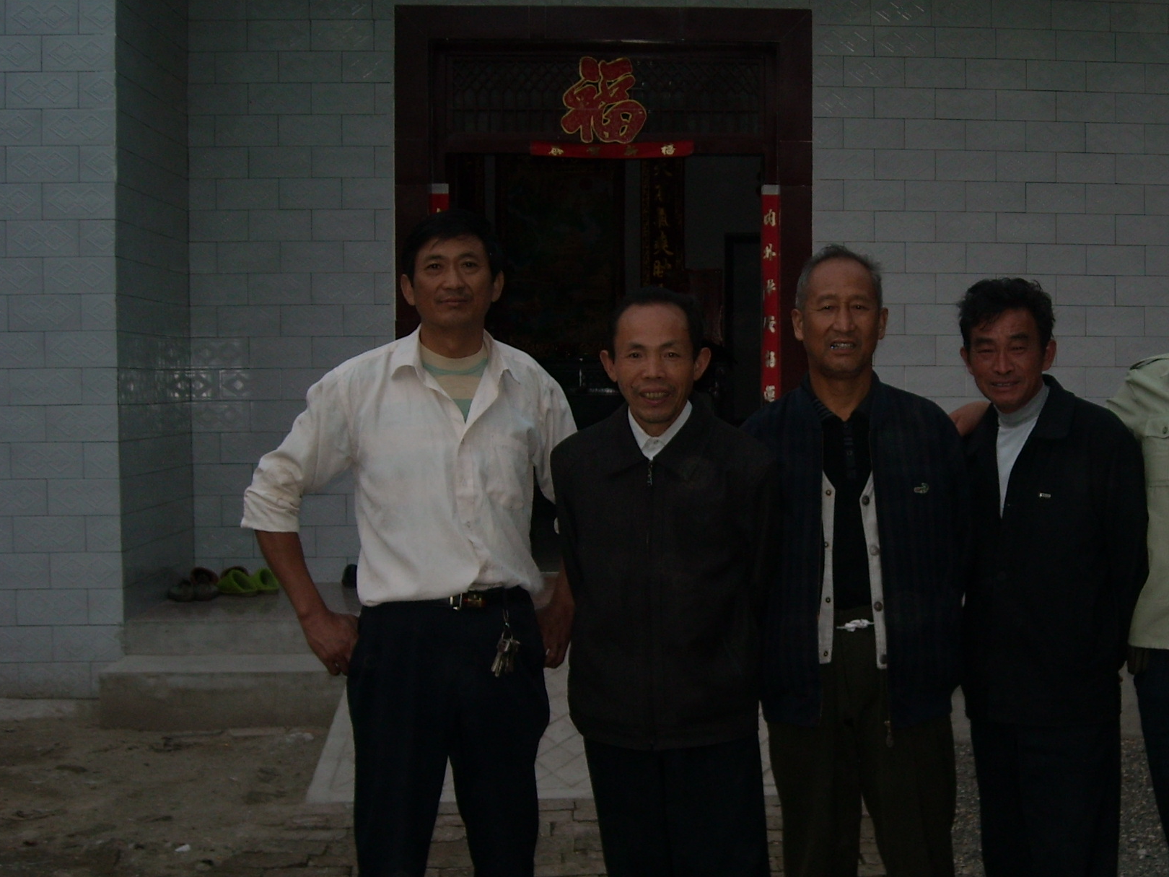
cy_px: 525
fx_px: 1891
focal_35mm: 56
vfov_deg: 26.1
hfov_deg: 33.7
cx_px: 869
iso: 64
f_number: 2.8
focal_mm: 5.7
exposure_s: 1/30
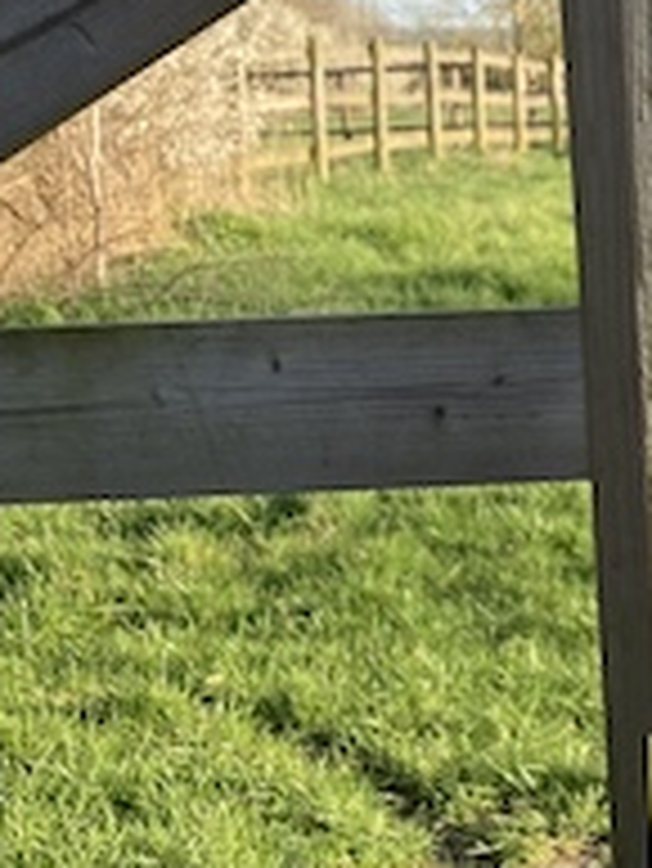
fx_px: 2333
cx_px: 940
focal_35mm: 93
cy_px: 445
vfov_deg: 21.1
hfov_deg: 14.9
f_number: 1.8
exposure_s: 1/345
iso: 20
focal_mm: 3.99
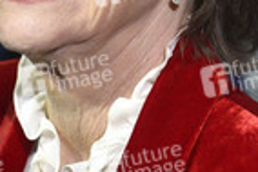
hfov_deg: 6.4
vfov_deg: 4.2
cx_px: 89
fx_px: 2317
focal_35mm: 323
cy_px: -60
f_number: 6.3
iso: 2000
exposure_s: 1/320
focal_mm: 102
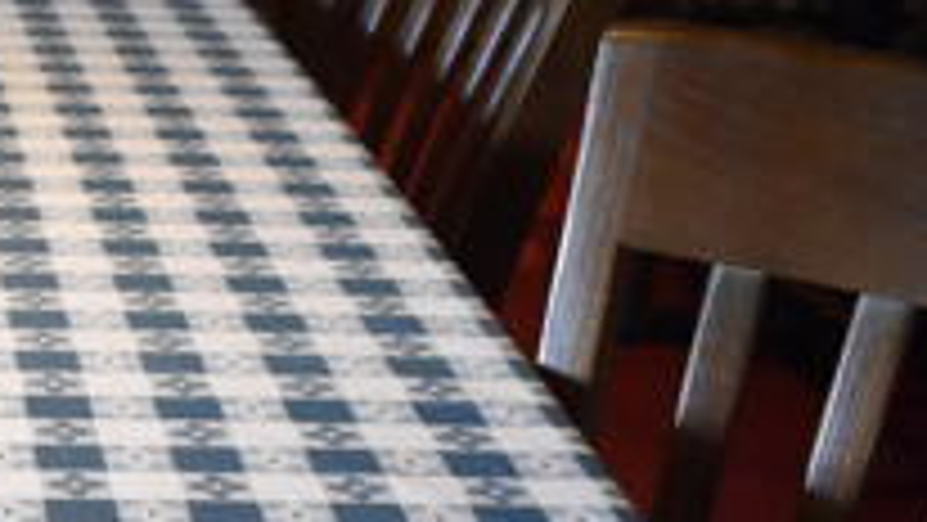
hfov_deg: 22.6
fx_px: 2065
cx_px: -279
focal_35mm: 84
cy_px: 734
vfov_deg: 13.7
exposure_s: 1/125
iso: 3200
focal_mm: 18
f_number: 3.5
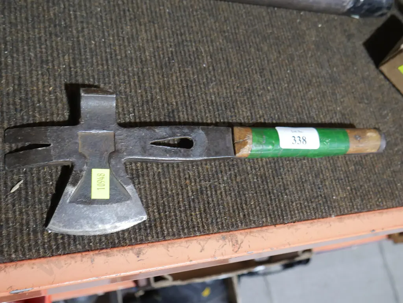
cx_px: 202
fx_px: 419
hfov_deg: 51.3
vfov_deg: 39.7
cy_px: 152
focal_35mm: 36
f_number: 4
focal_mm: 18
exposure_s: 1/60
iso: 800
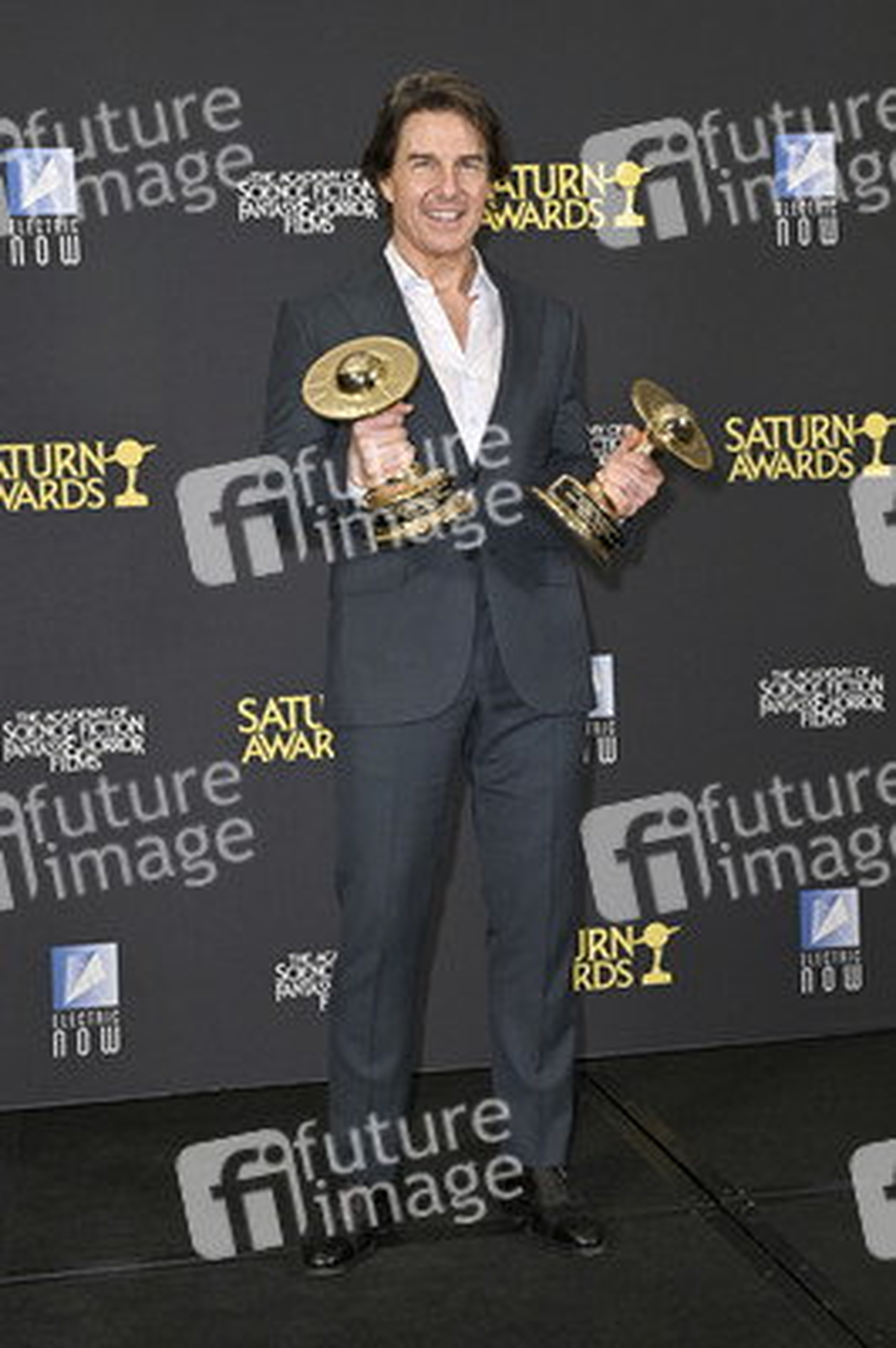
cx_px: 448
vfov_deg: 42.8
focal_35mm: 46
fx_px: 1720
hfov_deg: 29.2
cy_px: 674
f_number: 5.6
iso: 2000
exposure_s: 1/320
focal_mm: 46
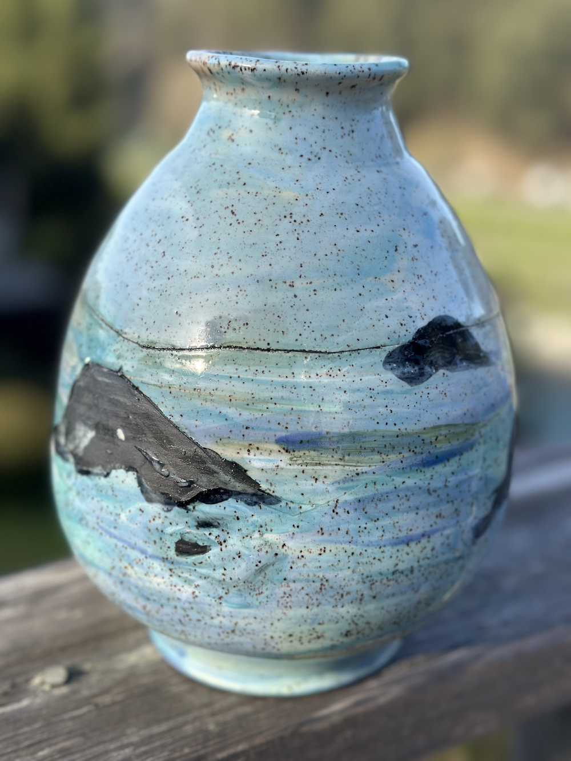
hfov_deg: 30.3
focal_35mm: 48
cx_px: 286
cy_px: 380
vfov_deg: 39.7
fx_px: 1056
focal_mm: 6.86
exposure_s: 1/1695
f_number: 1.78
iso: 80
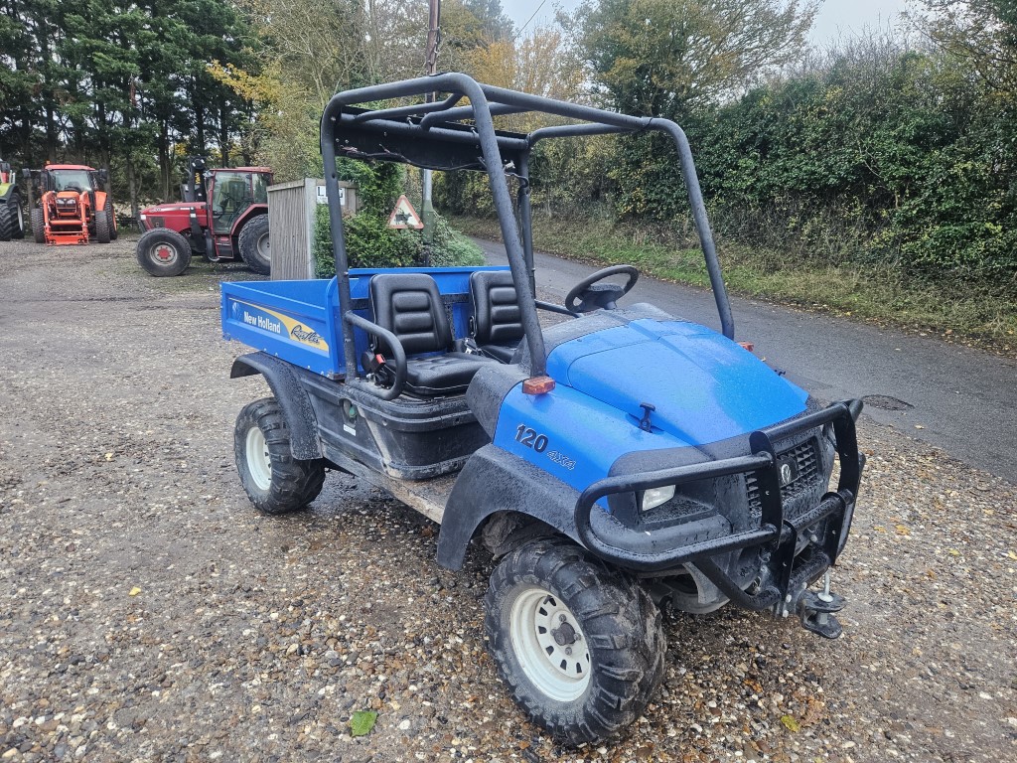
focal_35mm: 23
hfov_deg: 73.9
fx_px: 676
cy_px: 382
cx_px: 508
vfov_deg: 58.9
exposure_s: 1/200
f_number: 1.8
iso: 320
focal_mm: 5.4
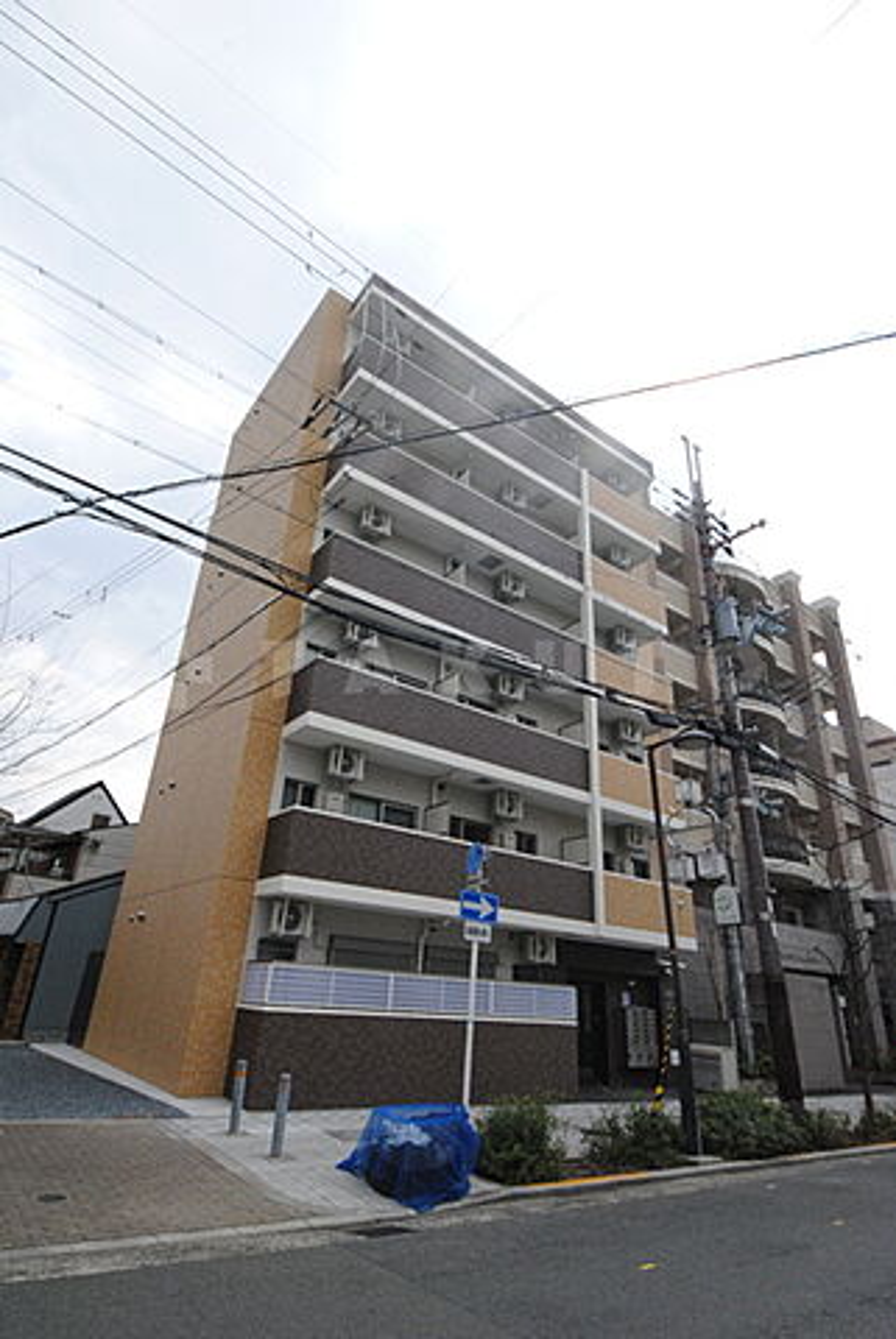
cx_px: 448
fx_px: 670
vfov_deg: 89.9
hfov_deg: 67.5
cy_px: 670
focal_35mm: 18
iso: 800
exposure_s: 1/640
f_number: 13
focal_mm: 12
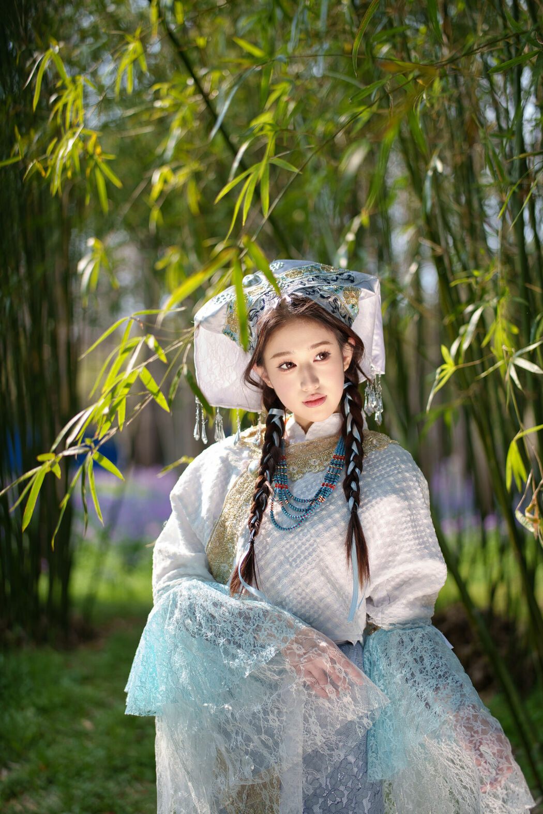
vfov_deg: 39.6
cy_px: 407
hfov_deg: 27.0
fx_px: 1131
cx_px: 272
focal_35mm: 50
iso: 100
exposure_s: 1/800
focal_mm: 50
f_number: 1.4
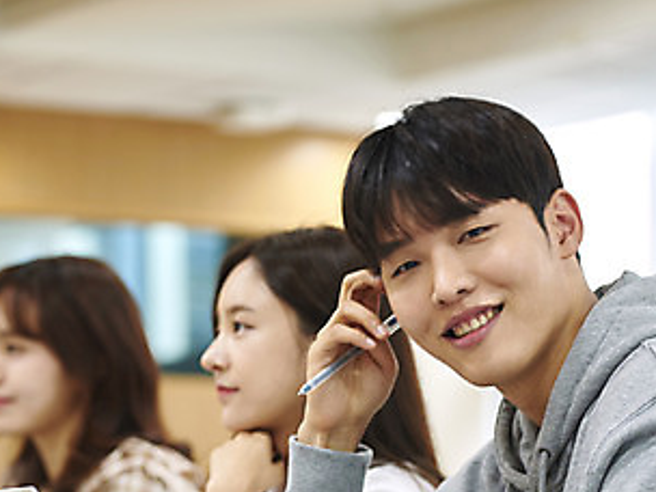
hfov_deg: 12.3
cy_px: 380
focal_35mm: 161
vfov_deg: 9.2
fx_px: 3051
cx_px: 200
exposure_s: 1/125
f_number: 2.8
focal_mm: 85
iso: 1000
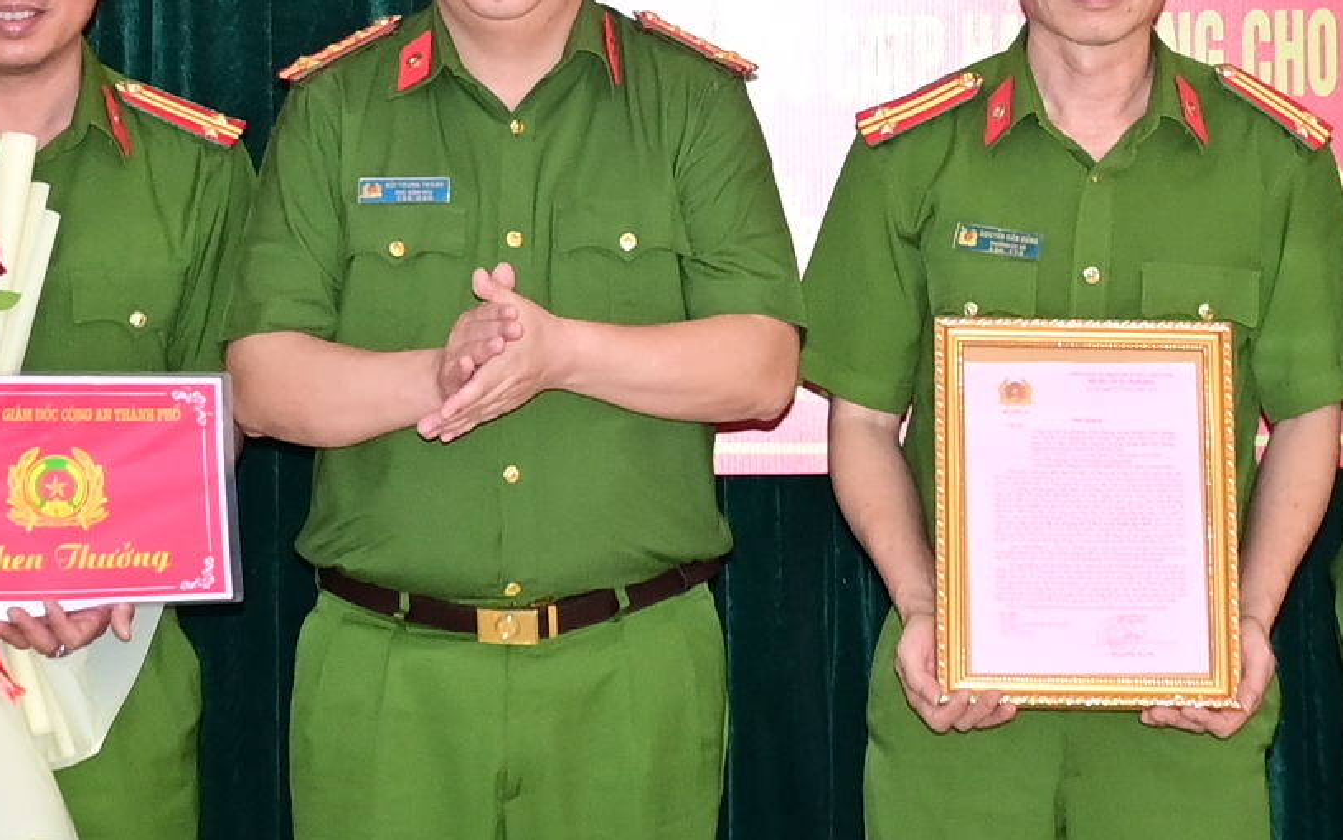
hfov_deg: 12.6
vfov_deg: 7.9
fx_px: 6077
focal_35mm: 166
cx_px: 800
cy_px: 155
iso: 1600
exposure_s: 1/200
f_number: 4
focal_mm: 30
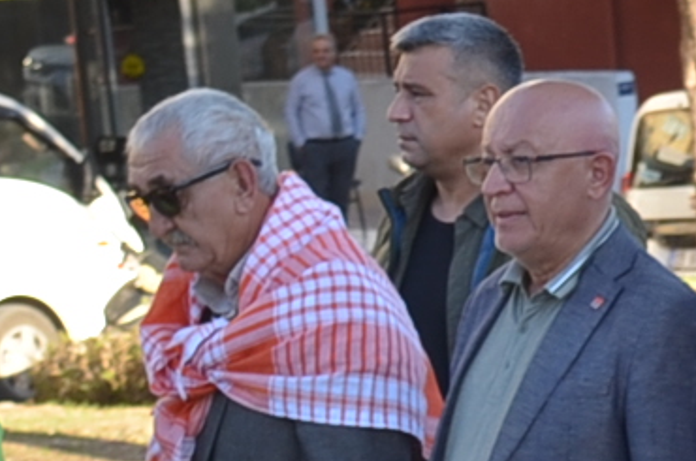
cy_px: 363
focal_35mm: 280
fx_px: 5402
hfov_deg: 7.1
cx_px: 1492
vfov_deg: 4.9
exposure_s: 1/200
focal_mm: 28
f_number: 4
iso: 110
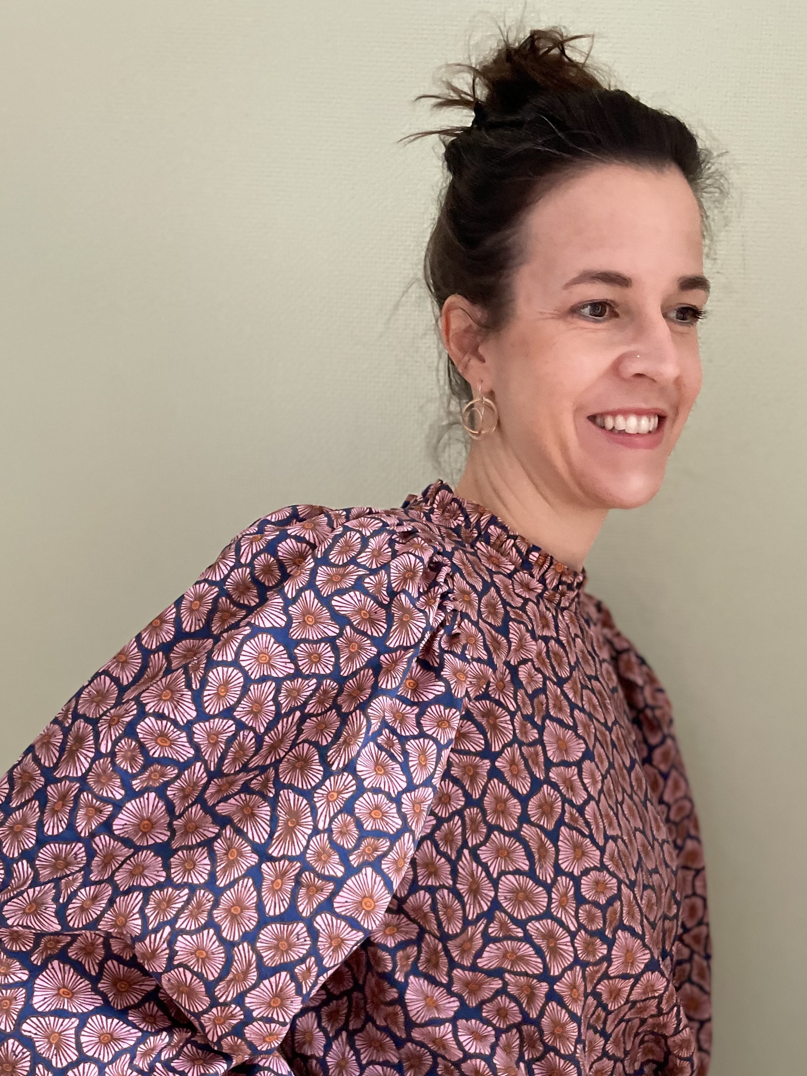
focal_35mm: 36
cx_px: 403
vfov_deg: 51.0
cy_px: 656
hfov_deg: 39.7
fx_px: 1119
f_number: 1.6
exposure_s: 1/40
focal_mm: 4.2
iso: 500
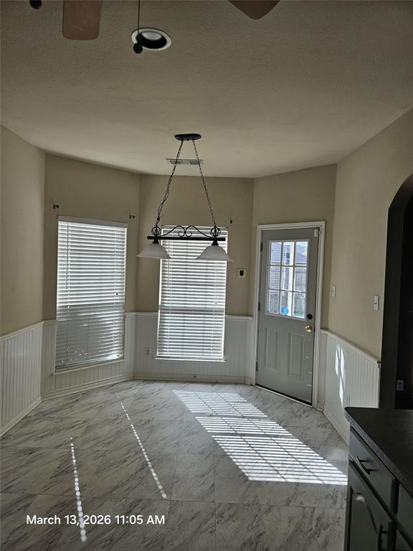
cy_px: 276
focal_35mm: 23
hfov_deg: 58.9
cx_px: 206
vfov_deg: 73.9
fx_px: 366
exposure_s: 1/172
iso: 25
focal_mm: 5.4
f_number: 1.8
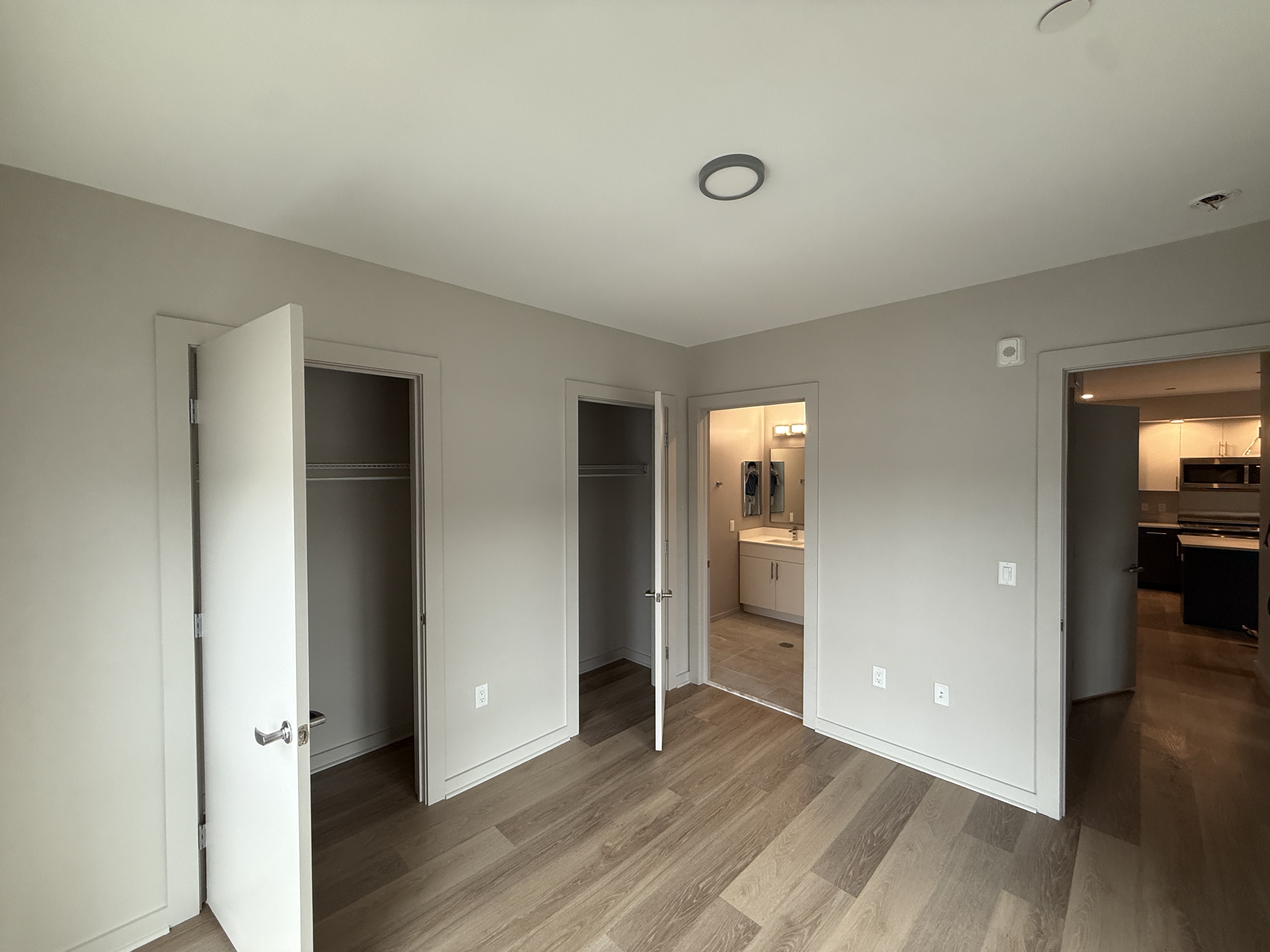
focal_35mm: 14
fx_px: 514
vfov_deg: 85.7
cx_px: 635
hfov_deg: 102.1
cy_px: 476
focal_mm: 2.22
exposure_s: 1/60
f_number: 2.2
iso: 200
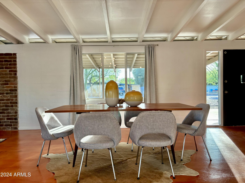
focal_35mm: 26
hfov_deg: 67.3
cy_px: 92
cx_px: 122
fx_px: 184
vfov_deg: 53.1
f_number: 1.6
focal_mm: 5.96
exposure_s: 1/120
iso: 80
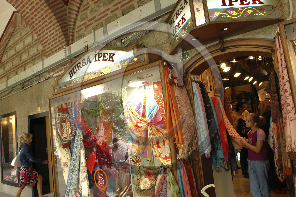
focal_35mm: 26
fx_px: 209
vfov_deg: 50.3
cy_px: 98
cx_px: 148
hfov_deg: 70.5
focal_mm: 17
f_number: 4
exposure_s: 1/60
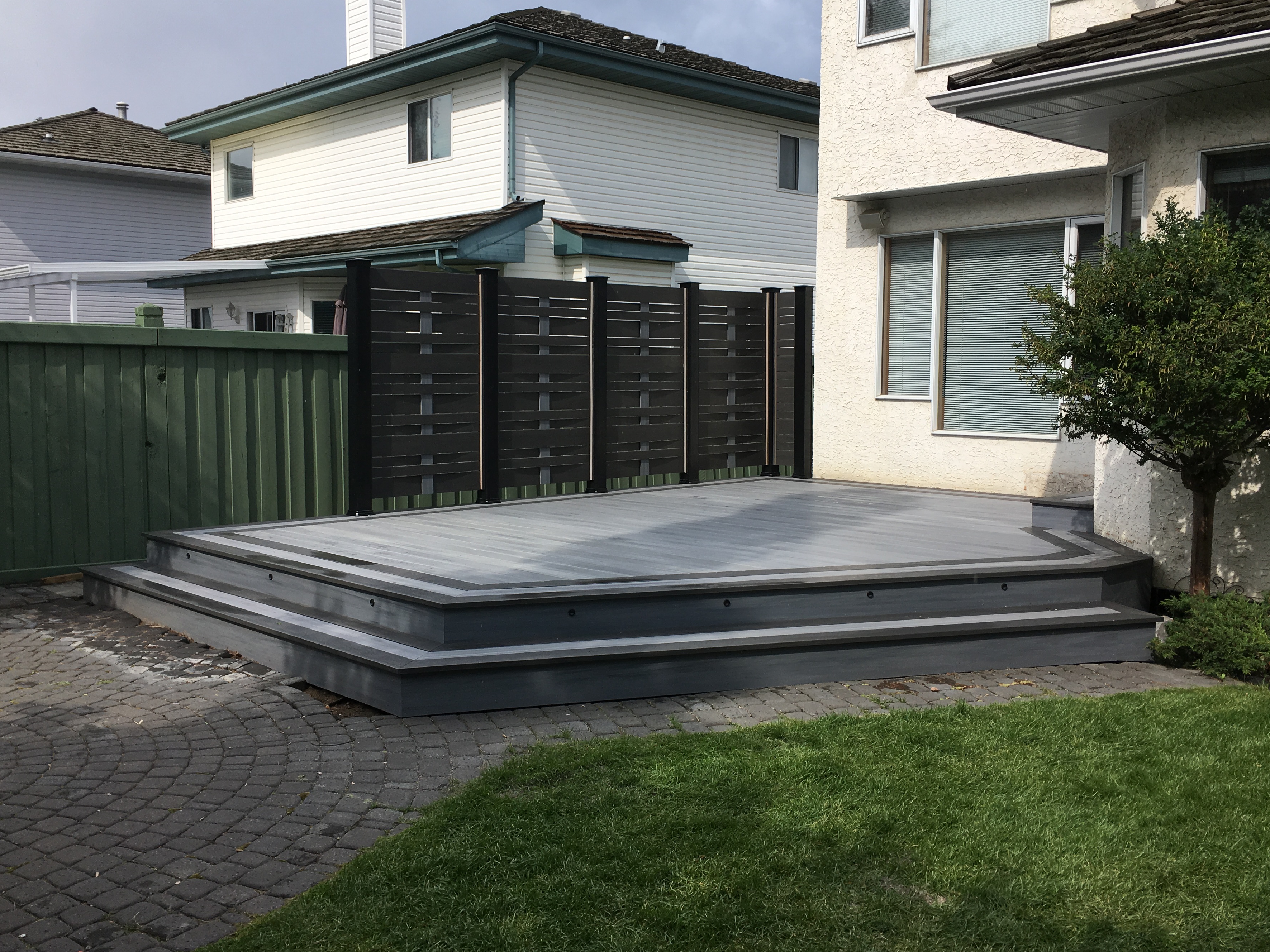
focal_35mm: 33
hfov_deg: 55.3
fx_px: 1211
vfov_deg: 42.9
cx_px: 613
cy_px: 445
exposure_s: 1/1479
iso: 25
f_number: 2.2
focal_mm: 4.15
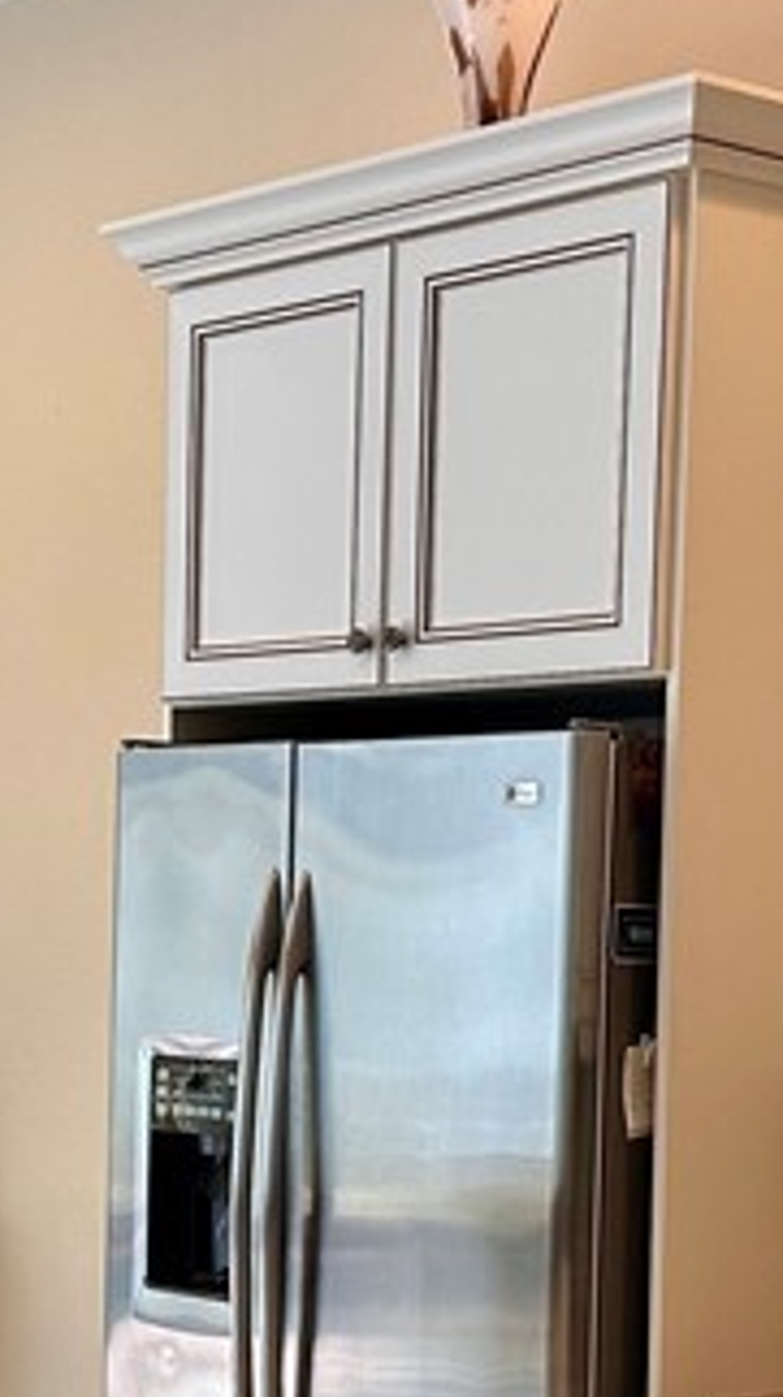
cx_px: 138
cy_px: 1116
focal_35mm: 83
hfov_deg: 14.4
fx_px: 3072
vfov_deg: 25.2
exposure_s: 1/120
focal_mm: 6.86
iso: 160
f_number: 1.78
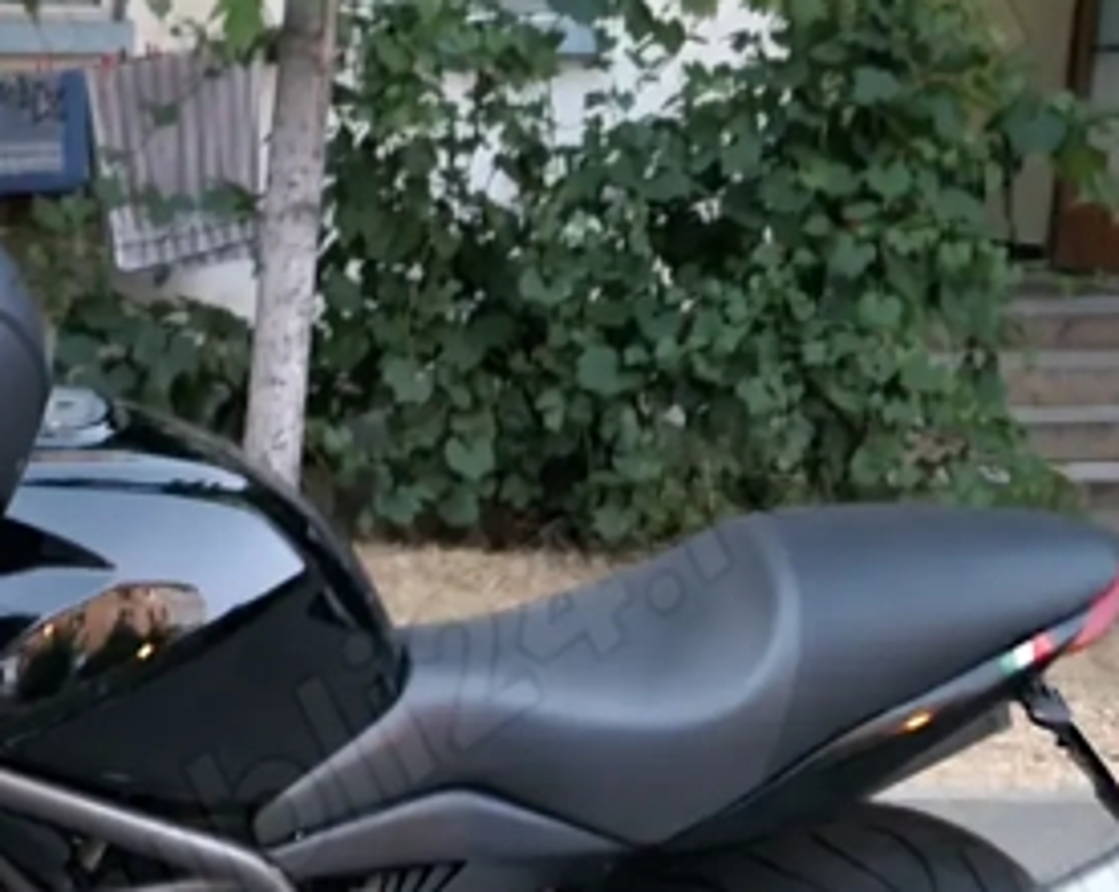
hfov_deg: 21.5
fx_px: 2811
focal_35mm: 85
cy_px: 787
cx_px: -61
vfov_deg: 17.8
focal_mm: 6.7
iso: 1600
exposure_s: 1/13
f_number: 1.8
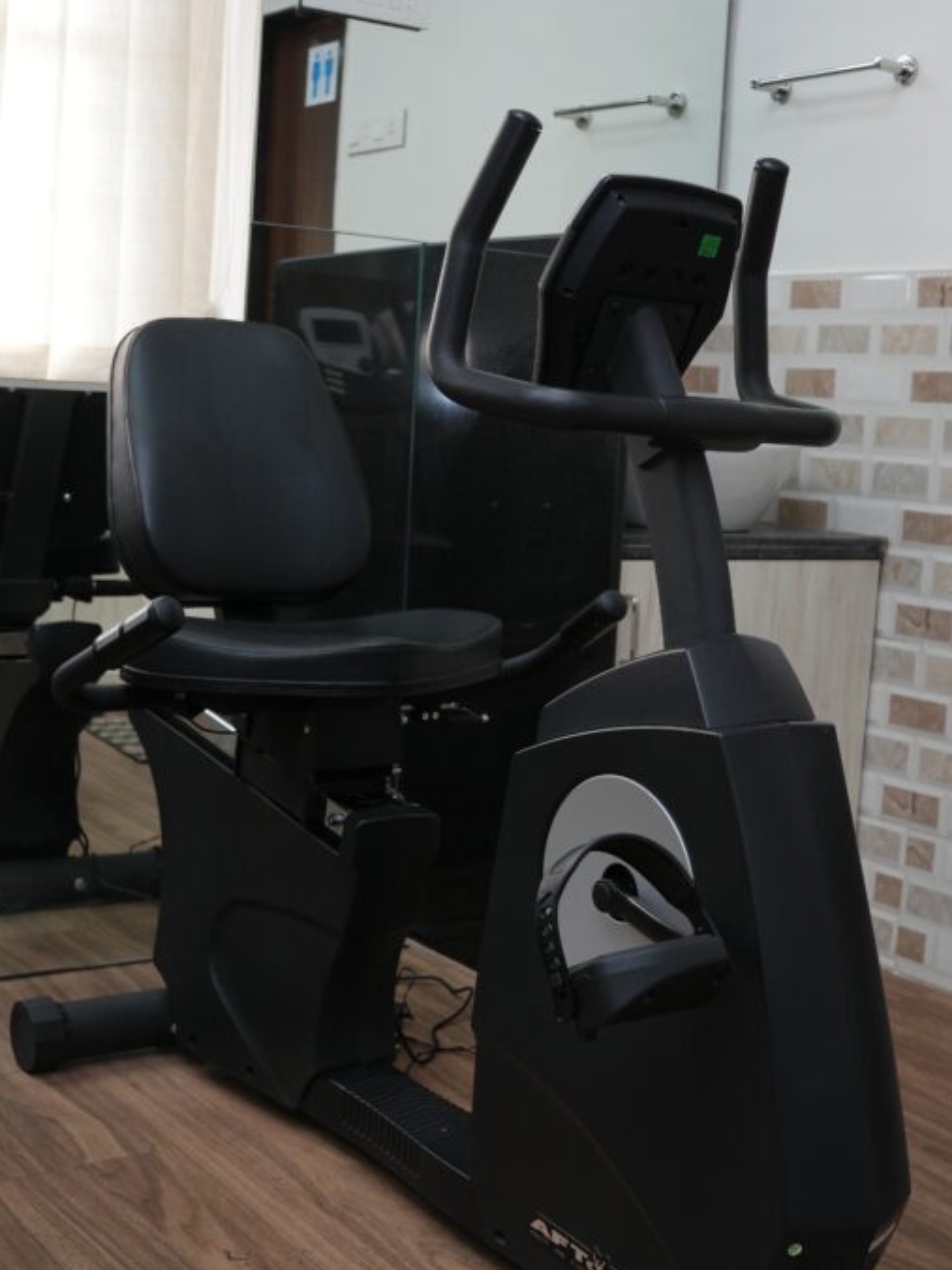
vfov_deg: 37.5
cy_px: 618
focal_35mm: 51
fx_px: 1870
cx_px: 583
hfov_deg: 28.5
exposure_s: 1/100
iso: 640
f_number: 5.6
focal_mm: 35
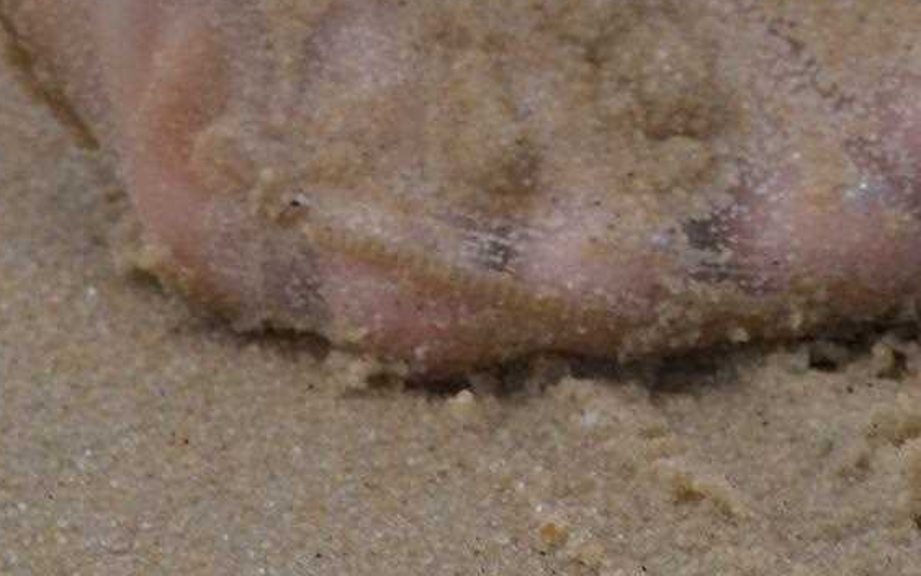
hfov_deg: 2.7
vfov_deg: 1.7
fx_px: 19630
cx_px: 1013
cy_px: -335
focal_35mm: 782
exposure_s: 1/500
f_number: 8
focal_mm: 120
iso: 220
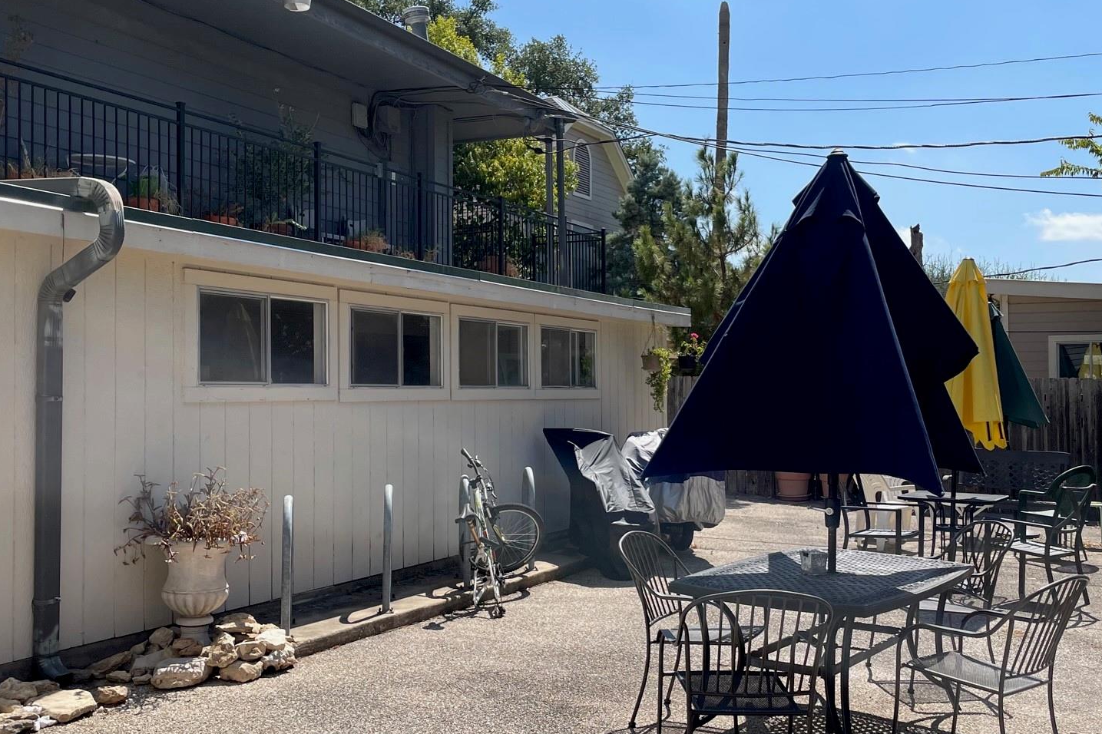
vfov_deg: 35.0
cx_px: 573
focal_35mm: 38
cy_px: 387
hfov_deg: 50.7
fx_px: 1163
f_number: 1.6
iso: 32
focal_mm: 4.2
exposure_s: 1/3861
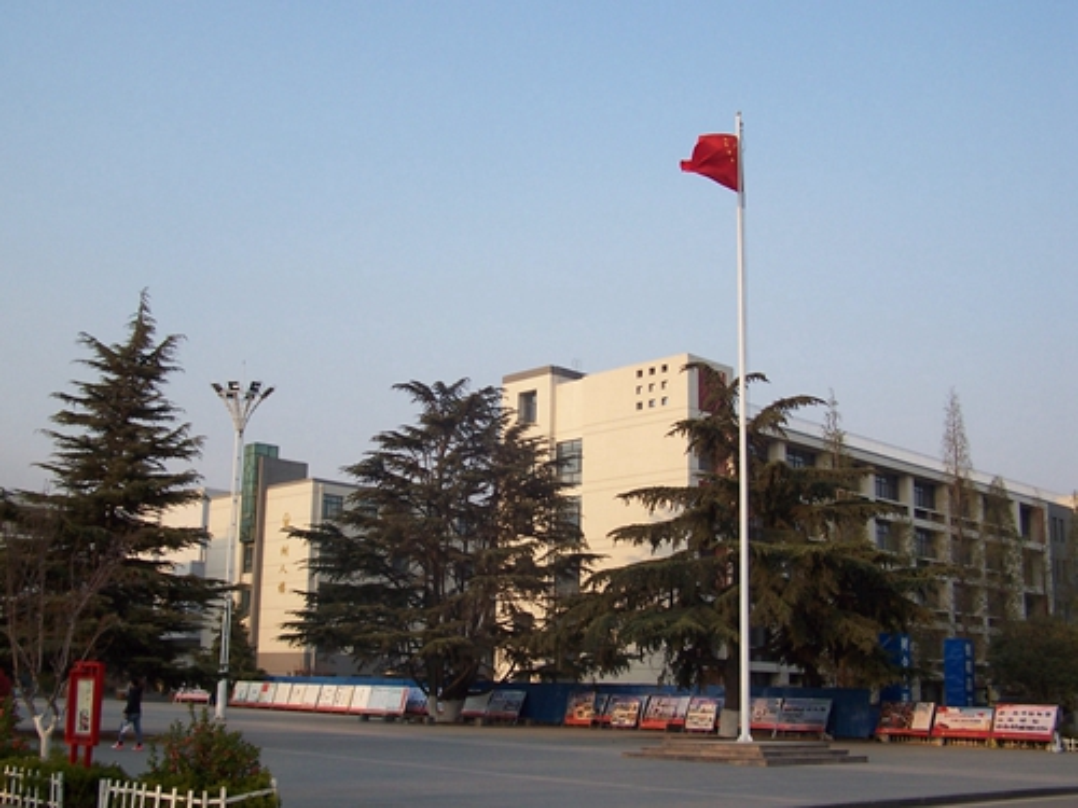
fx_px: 1183
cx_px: 539
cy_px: 404
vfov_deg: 37.7
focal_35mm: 38
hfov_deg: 49.0
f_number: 2.8
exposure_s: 1/500
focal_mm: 6.3
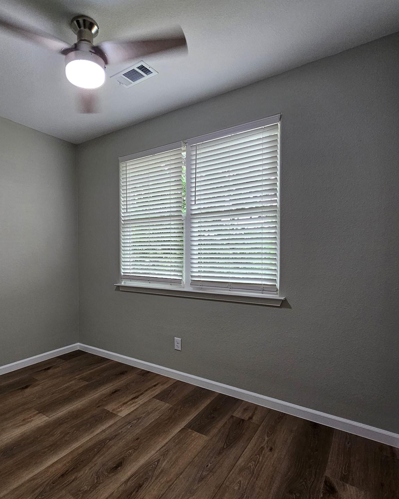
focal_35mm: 18
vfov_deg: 86.4
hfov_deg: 73.3
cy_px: 255
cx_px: 167
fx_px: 266
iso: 160
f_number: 2.2
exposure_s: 1/60
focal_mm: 2.2
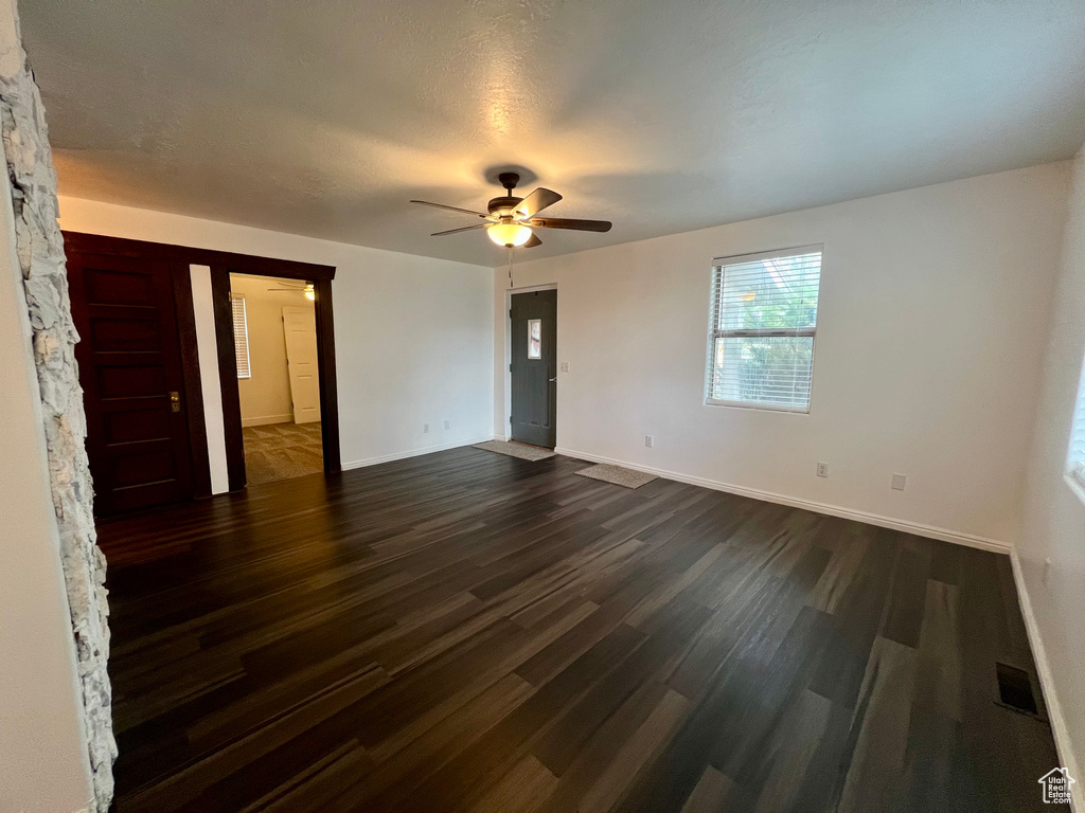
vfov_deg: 89.9
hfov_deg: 106.2
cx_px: 542
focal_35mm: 13
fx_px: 407
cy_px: 406
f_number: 1.8
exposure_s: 1/60
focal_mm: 1.57
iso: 250
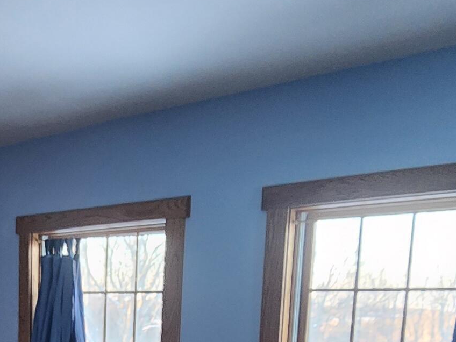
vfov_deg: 27.2
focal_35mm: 46
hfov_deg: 38.2
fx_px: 606
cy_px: 425
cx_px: 40
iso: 500
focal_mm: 2.2
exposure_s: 1/30
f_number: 2.2
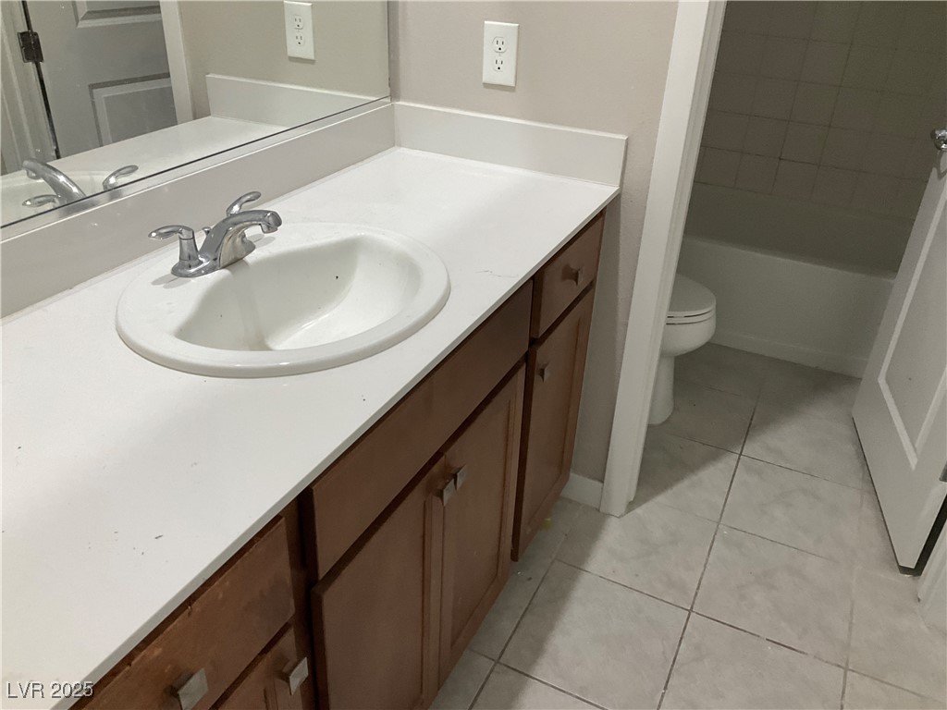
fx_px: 793
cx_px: 474
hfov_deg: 61.7
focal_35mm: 29
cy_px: 355
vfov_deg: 48.2
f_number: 1.8
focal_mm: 3
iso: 125
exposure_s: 1/60
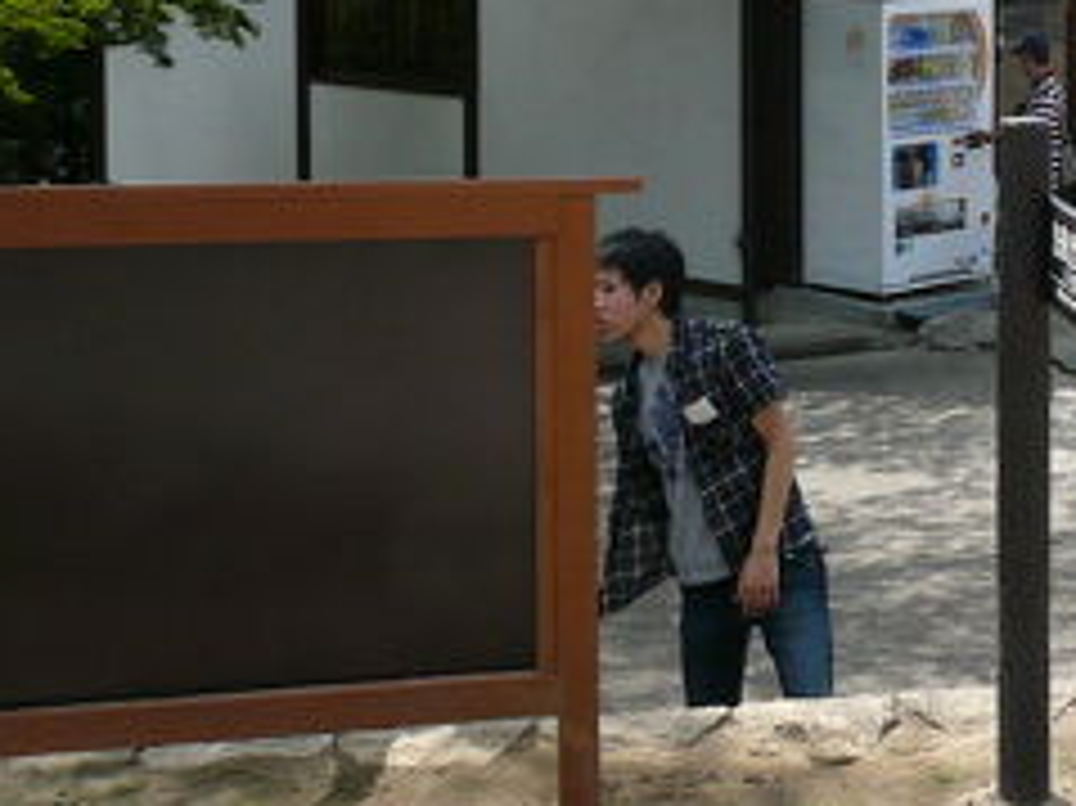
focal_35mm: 76
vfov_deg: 18.8
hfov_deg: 23.8
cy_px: -25
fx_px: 2361
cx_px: 1229
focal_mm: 4.6
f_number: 2.8
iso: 100
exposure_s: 1/1000
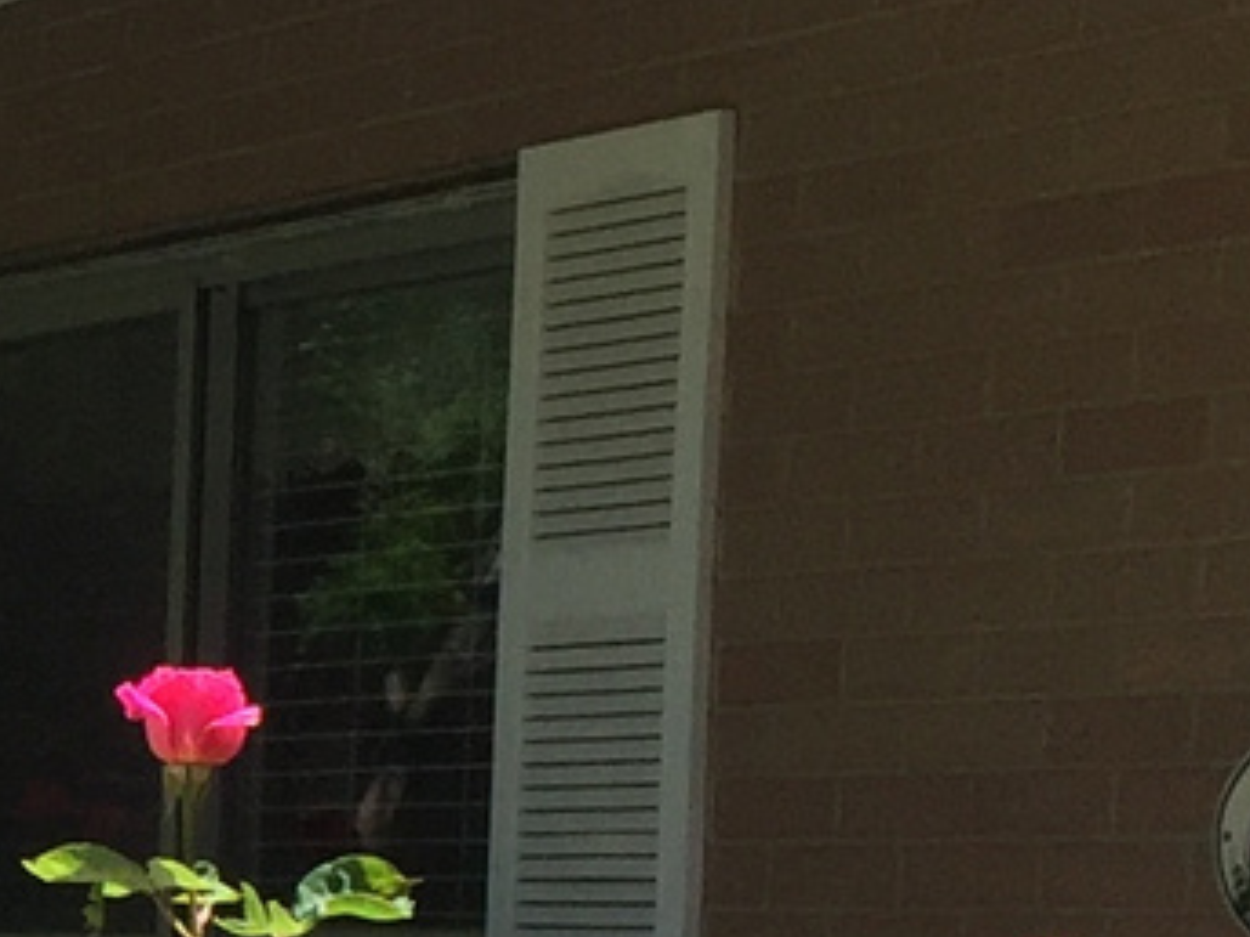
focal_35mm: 173
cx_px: -1232
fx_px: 6245
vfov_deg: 8.5
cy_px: 1101
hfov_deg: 10.5
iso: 32
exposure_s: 1/1364
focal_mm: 4.15
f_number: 2.2
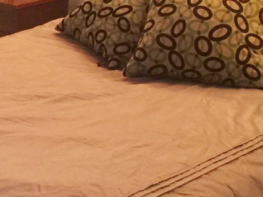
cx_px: 41
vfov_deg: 13.6
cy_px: 105
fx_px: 828
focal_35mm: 109
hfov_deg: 17.9
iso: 125
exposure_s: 1/4
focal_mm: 4.15
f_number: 2.2
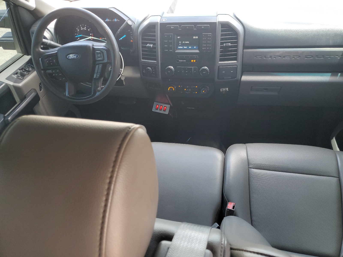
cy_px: 128
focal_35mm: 26
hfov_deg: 67.3
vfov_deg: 53.1
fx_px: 258
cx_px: 172
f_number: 1.5
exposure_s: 1/100
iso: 80
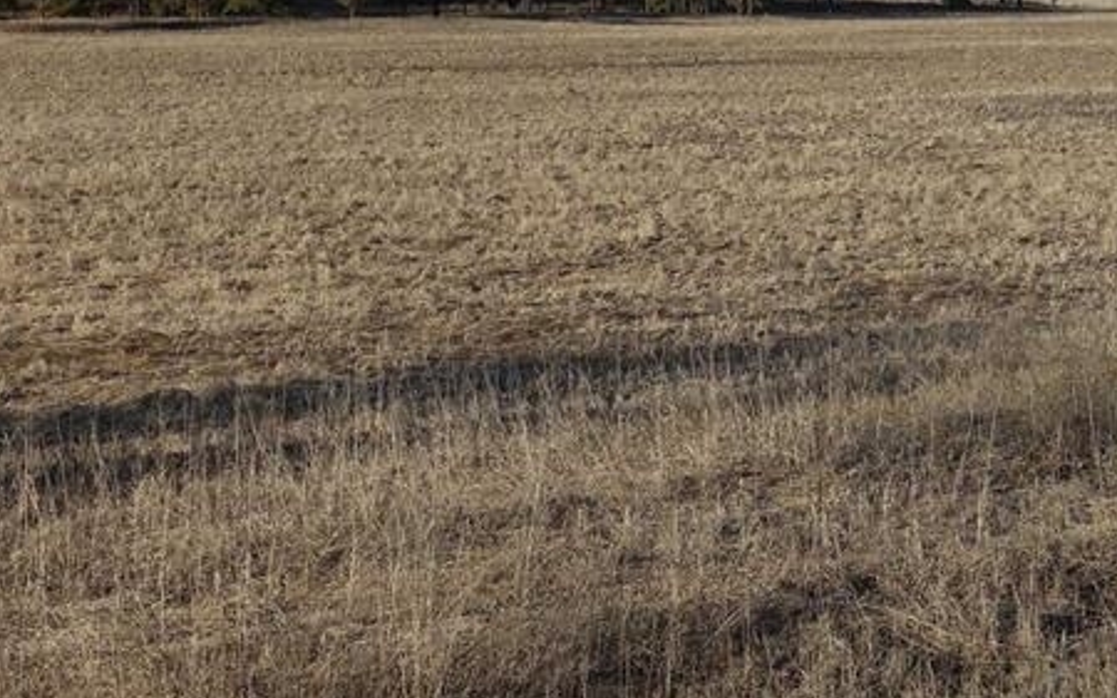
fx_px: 3743
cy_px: 164
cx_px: 1062
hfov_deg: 16.7
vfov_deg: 10.6
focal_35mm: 123
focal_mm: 19.48
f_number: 5.6
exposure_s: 1/500
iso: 125
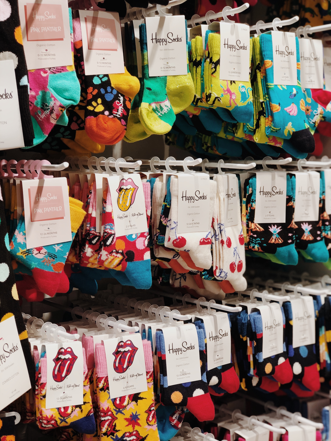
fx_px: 727
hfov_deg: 25.7
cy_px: 220
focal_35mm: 57
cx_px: 166
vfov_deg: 33.8
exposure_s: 1/50
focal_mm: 6.6
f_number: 2.8
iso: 32
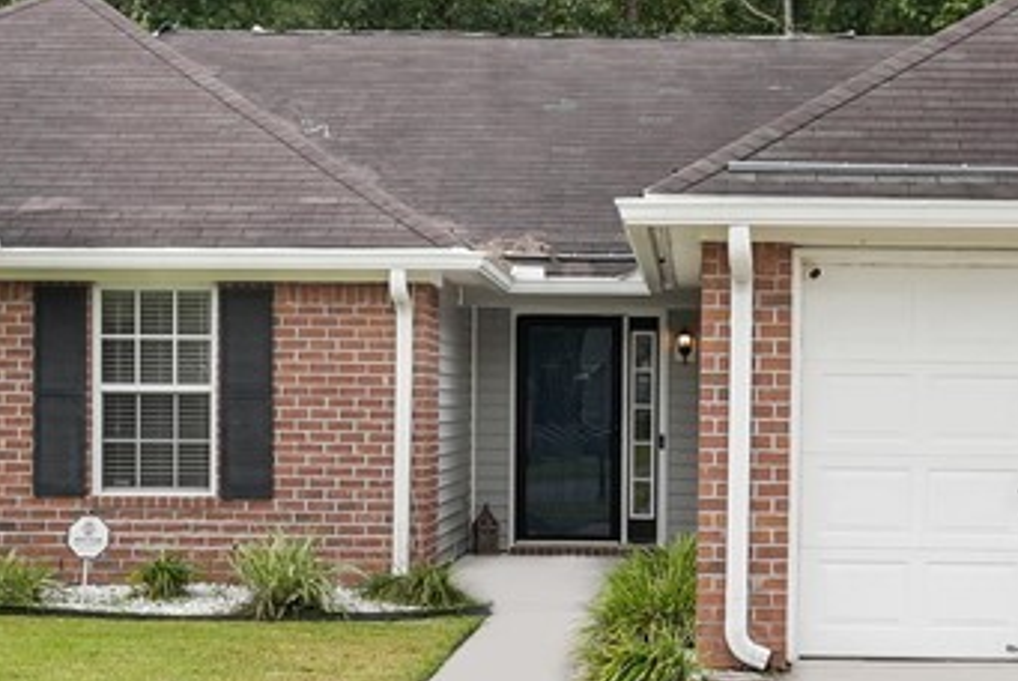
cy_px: 430
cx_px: 631
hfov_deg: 28.7
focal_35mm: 70
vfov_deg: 19.5
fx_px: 1981
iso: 320
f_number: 9
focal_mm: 22
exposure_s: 1/60
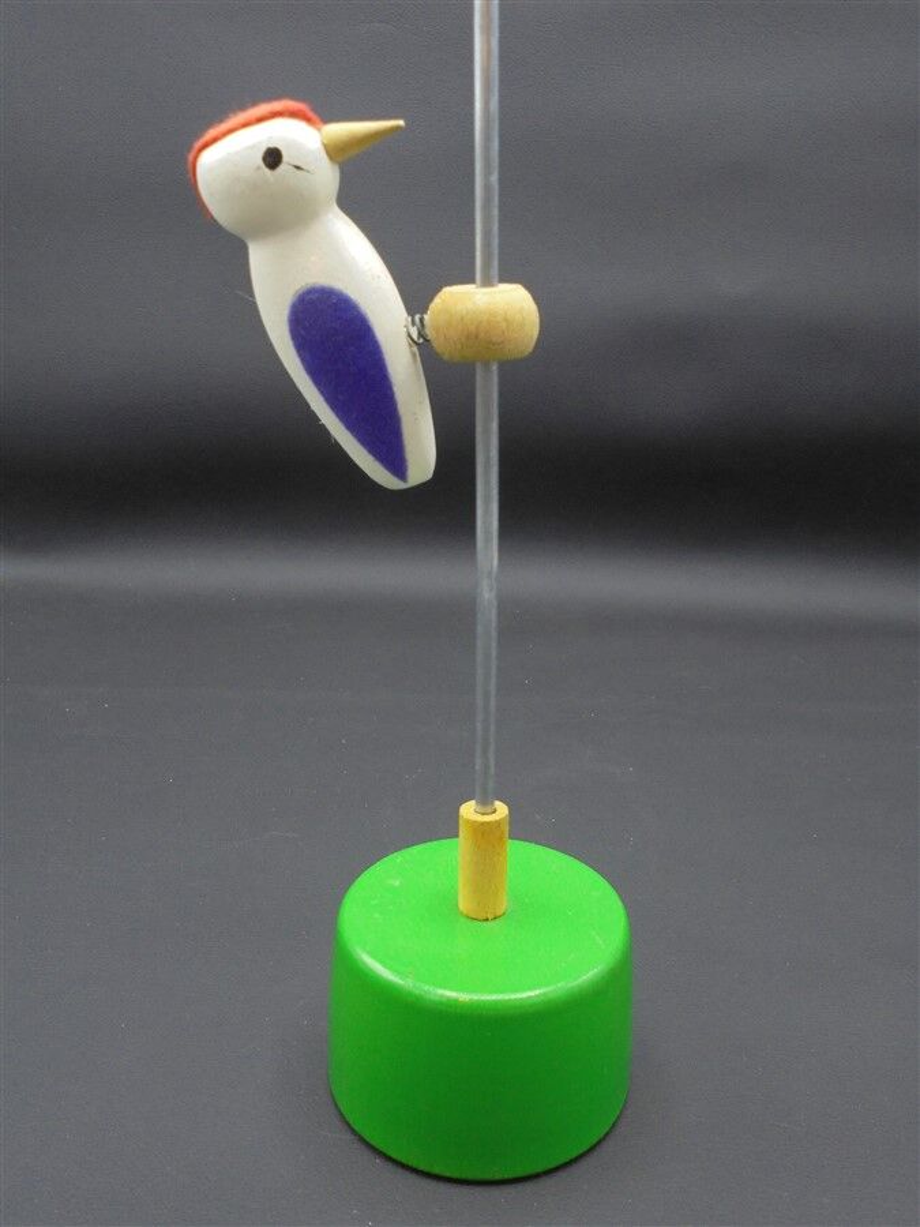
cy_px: 614
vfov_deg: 54.0
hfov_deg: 41.8
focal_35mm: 34
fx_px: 1205
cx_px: 460
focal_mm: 6.1
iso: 320
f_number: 4
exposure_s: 1/30
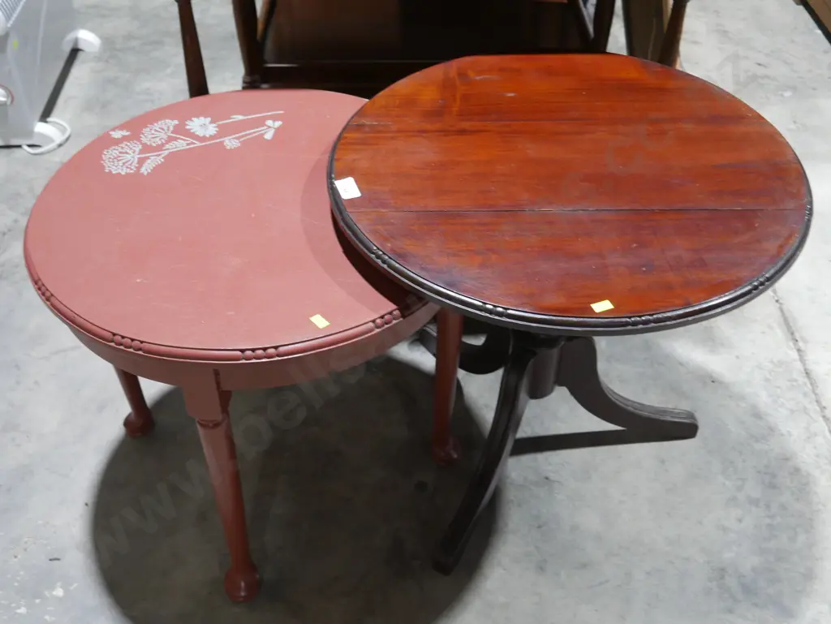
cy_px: 312
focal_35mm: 38
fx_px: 913
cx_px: 416
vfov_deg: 37.8
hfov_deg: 49.0
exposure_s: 1/60
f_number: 4.1
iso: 640
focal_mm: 19
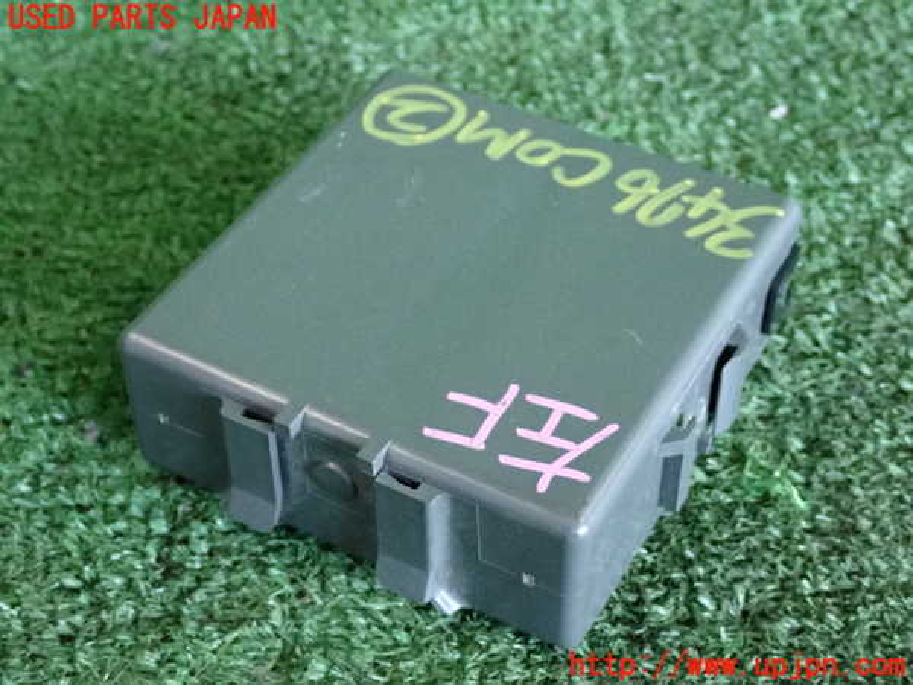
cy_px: 342
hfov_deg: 31.2
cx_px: 456
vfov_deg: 23.7
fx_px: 1635
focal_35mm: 62
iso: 2000
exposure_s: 1/125
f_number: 3.6
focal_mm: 11.09
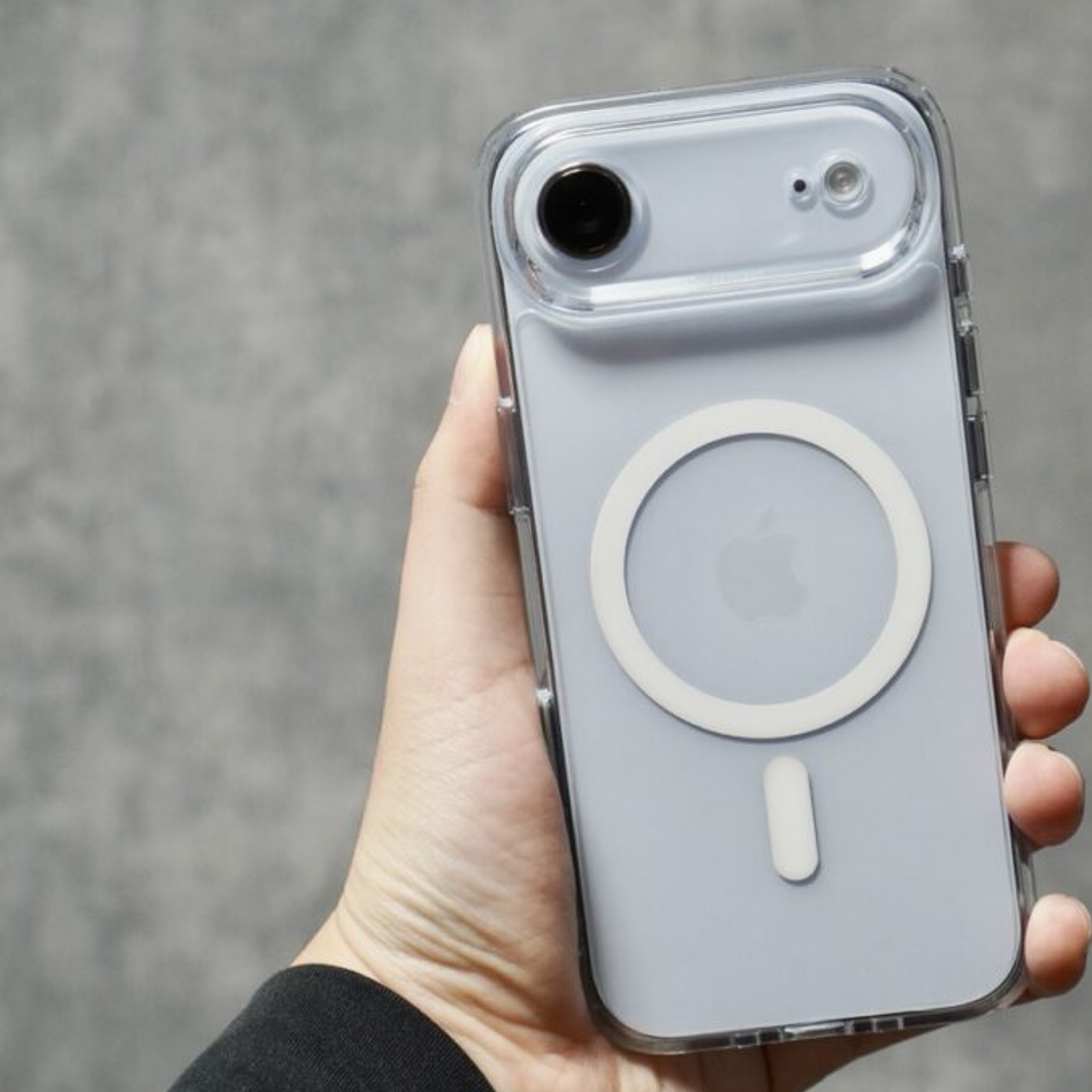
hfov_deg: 25.3
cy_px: 550
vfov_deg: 25.5
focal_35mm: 68
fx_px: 2414
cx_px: 777
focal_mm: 35
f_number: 5.6
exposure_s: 1/60
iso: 1000
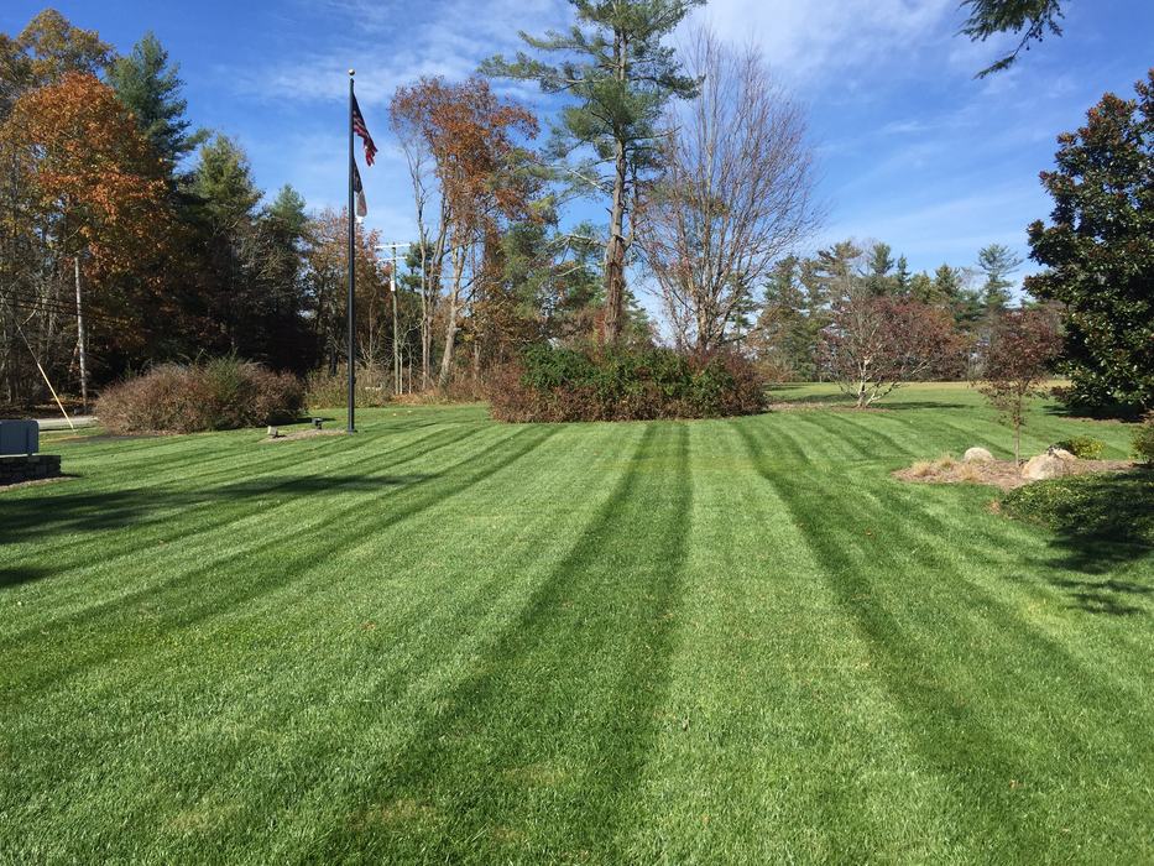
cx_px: 577
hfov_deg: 61.7
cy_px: 433
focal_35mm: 29
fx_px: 967
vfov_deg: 48.2
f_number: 2.2
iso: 32
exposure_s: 1/1647
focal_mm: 4.15
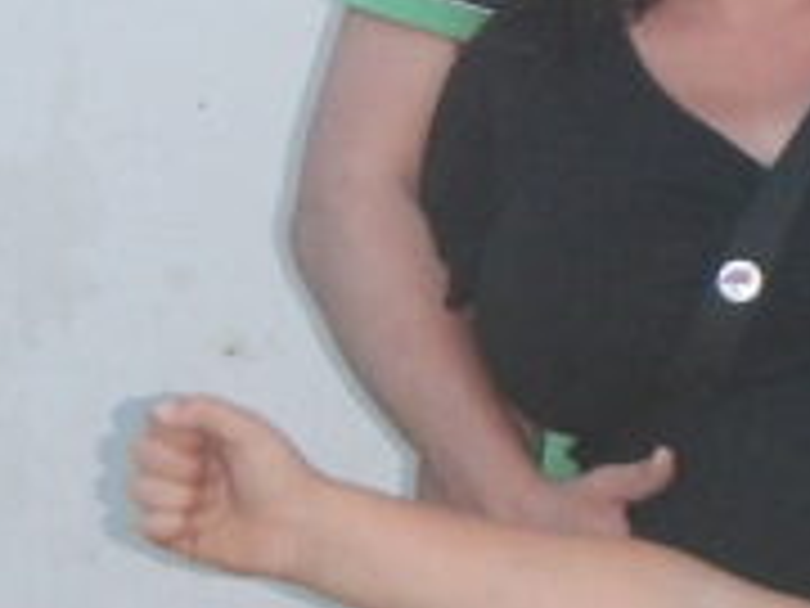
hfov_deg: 8.6
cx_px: 1422
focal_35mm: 222
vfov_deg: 6.7
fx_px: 5195
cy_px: 320
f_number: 4
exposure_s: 1/30
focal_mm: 7
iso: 450
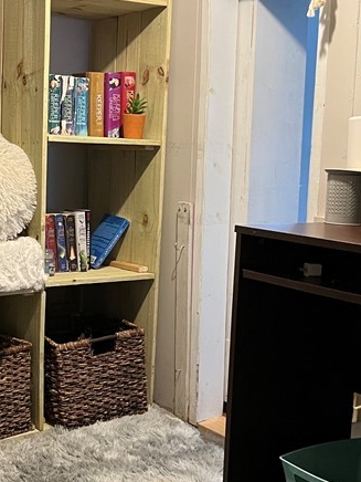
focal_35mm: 61
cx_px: 93
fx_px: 848
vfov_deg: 31.7
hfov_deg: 23.8
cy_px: 248
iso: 400
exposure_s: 1/60
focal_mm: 5.1
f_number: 1.6
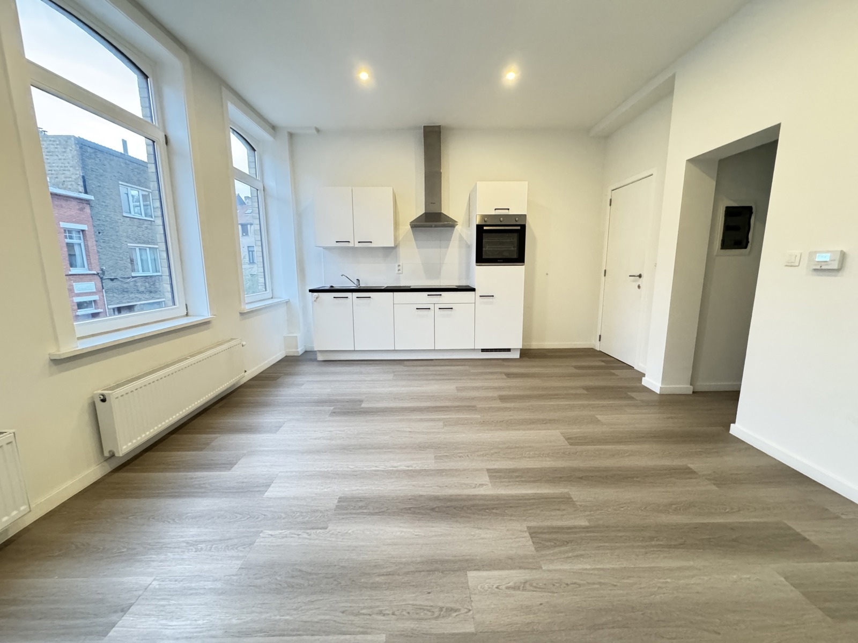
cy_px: 322
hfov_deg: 102.1
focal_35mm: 14
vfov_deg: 85.7
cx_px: 429
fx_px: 347
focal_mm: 2.22
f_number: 2.2
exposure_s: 1/50
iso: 1250
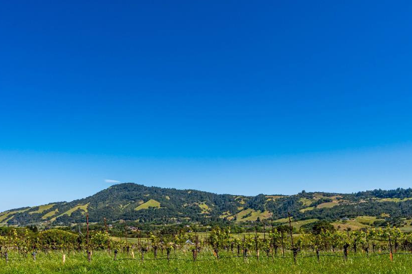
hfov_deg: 63.4
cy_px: 212
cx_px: 232
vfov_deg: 43.2
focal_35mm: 29
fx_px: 332
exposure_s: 1/500
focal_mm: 16
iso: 320
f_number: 11
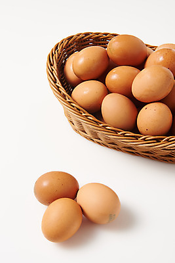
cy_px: 132
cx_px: 88
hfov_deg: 20.9
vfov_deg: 30.9
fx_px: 474
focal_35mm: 65
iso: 100
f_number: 18
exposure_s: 1/125
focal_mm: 65
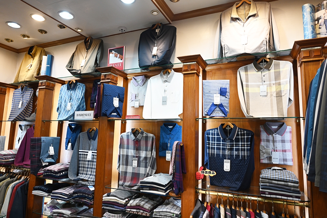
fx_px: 218
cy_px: 109
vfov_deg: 53.1
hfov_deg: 73.7
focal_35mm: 24
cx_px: 164
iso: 800
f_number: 5
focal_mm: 24
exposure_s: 1/100
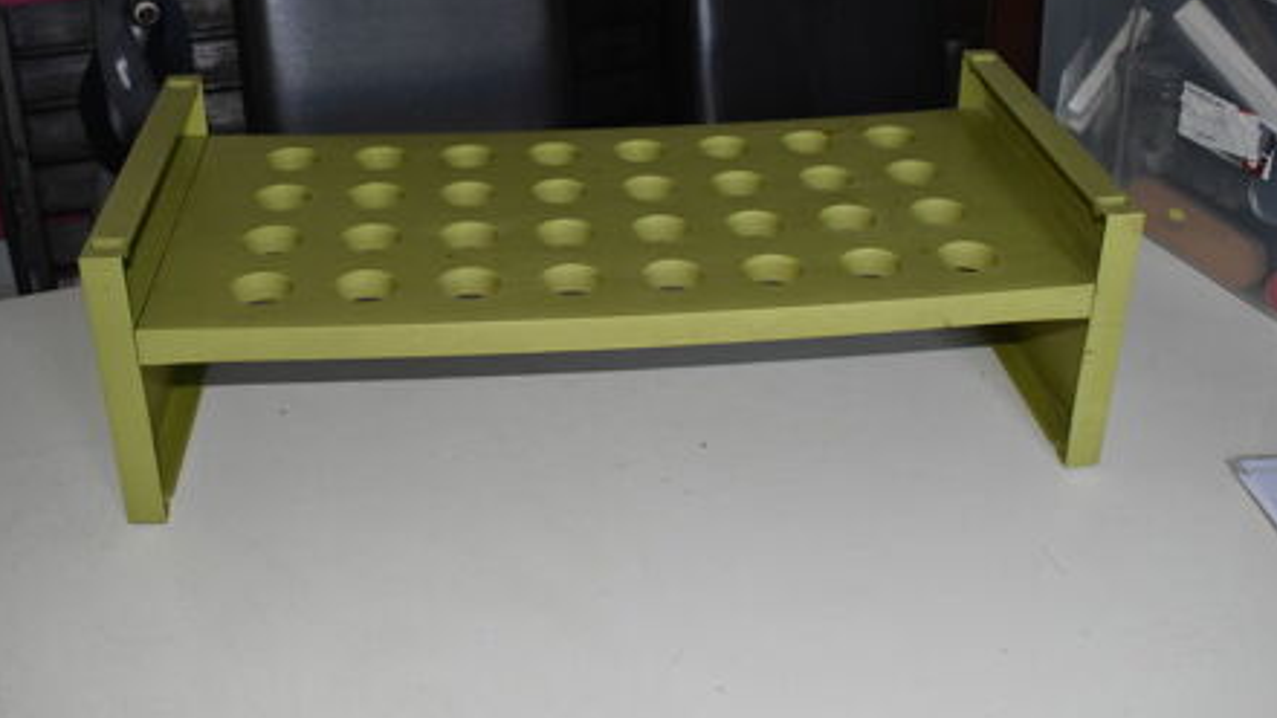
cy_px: 347
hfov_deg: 49.4
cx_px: 637
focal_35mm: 41
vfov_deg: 29.0
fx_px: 1388
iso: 1800
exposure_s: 1/200
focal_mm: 24
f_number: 7.1
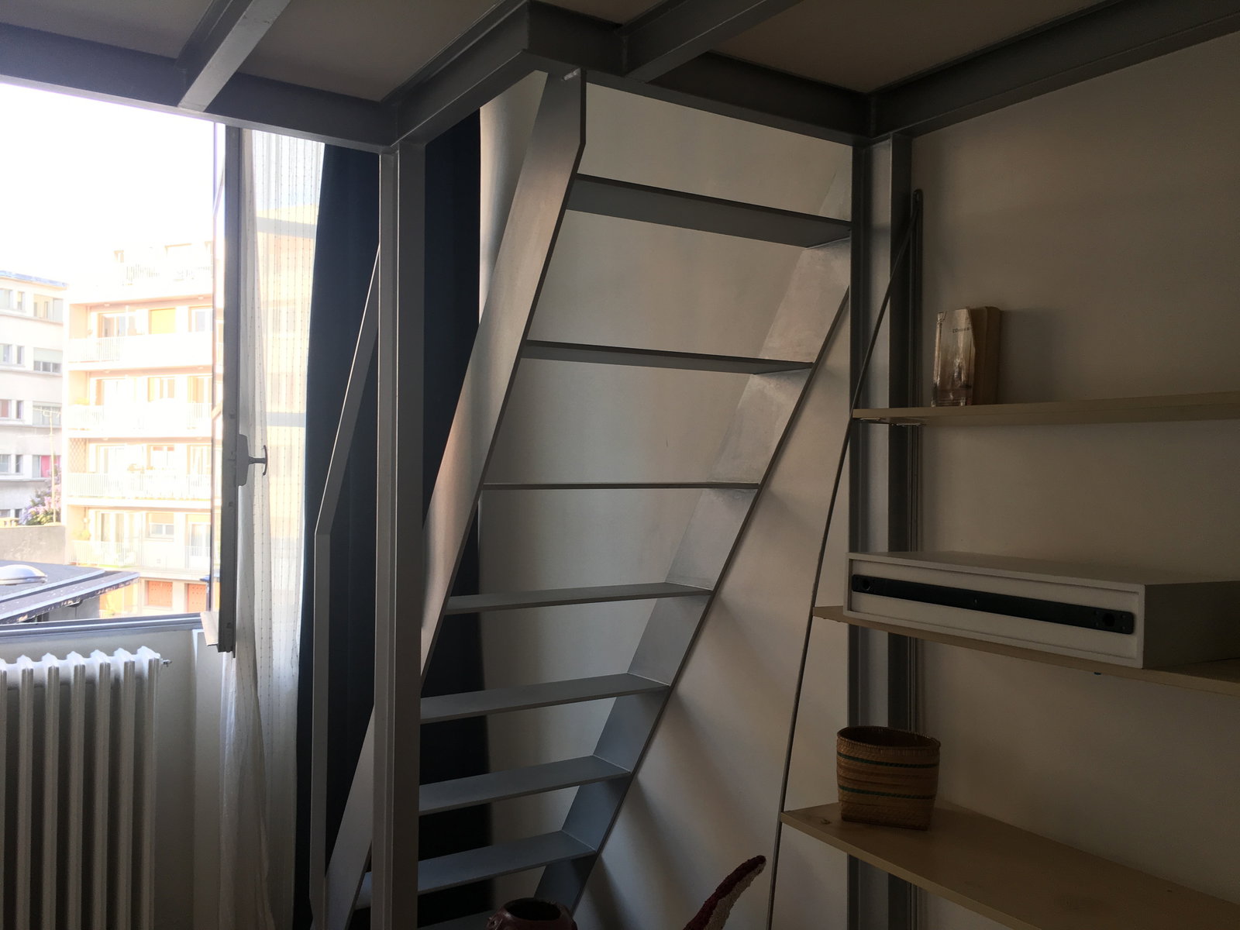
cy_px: 465
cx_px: 620
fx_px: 1039
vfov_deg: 48.2
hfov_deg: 61.7
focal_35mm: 29
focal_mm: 4.15
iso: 32
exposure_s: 1/50
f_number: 2.2
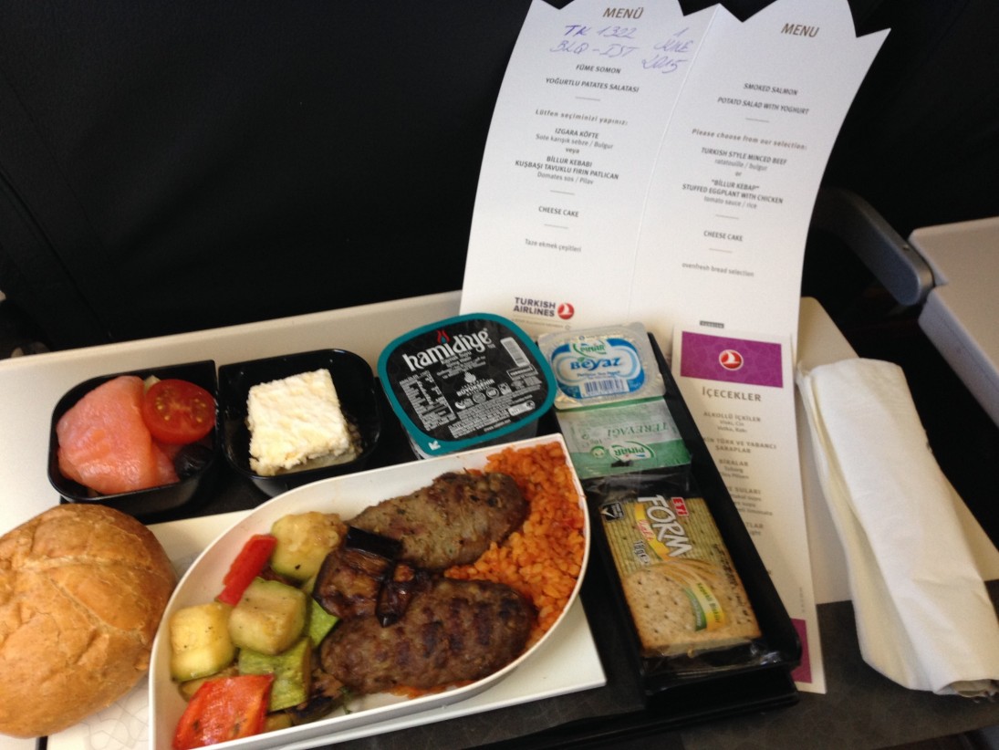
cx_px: 500
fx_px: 953
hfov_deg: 55.3
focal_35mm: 33
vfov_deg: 43.0
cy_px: 375
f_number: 2.4
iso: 100
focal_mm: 4.12
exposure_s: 1/20
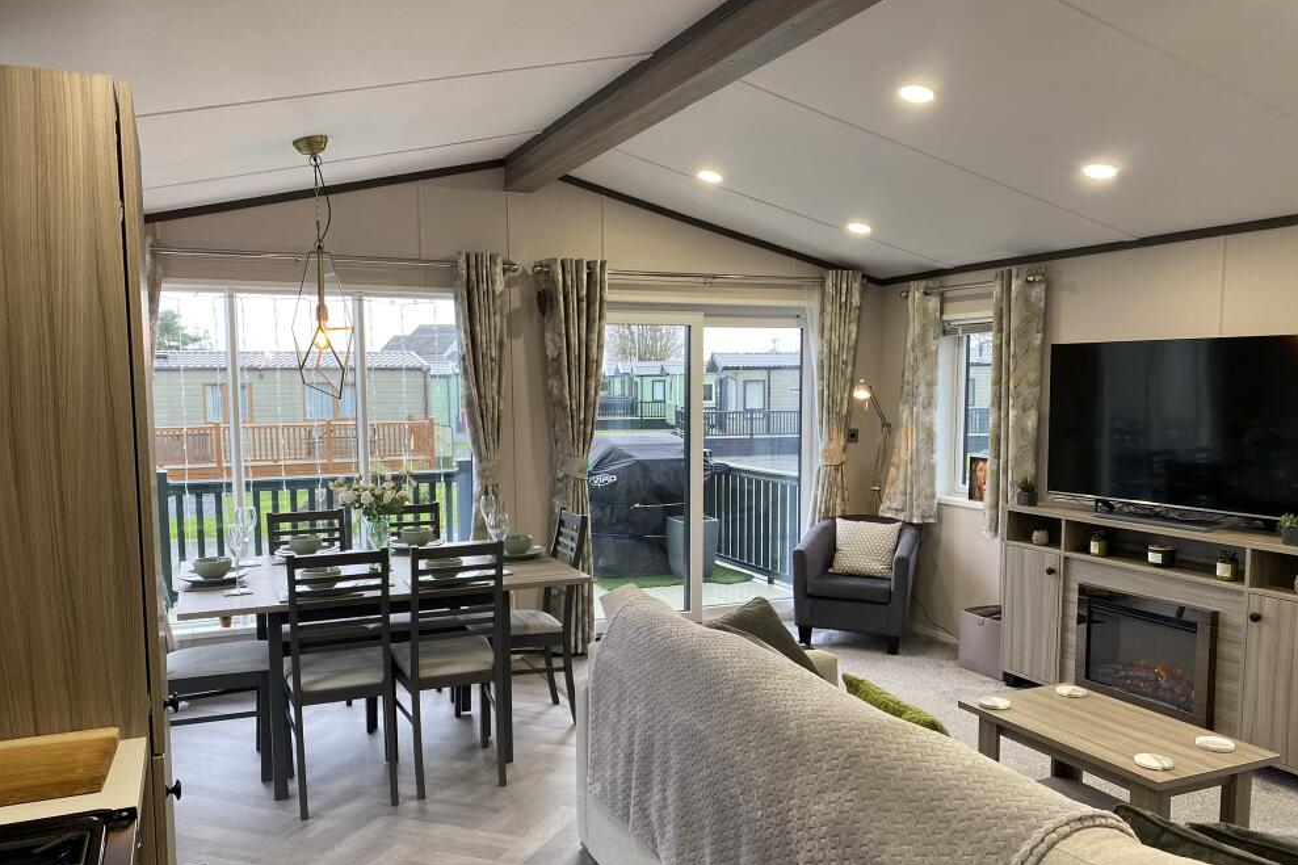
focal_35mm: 28
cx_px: 629
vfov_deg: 46.3
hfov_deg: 65.5
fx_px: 1009
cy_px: 491
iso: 100
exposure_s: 1/100
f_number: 1.8
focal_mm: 4.25
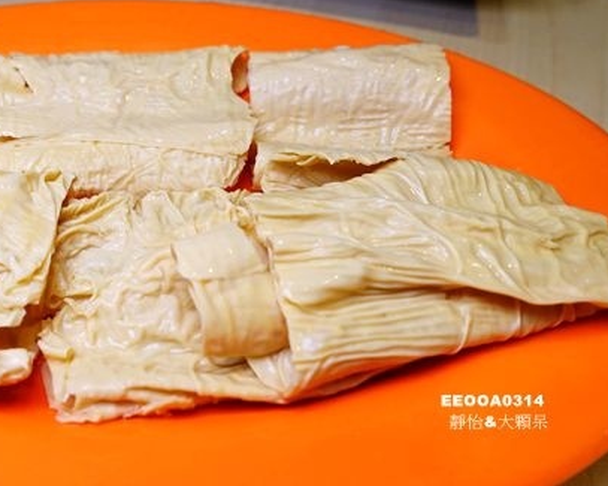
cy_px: 237
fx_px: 647
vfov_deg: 41.1
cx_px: 154
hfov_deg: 48.4
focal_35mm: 36
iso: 125
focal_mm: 8.8
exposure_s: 1/125
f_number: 4
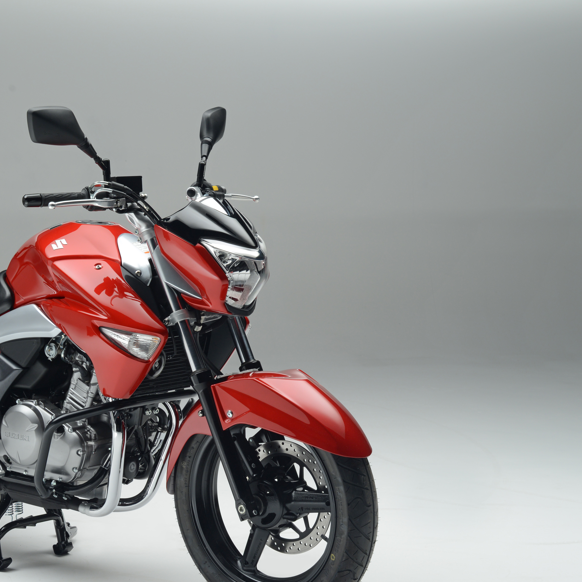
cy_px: 341
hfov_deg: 21.1
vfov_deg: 21.4
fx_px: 1541
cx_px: 110
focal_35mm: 81
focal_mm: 50
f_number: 11
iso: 250
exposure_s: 1/3
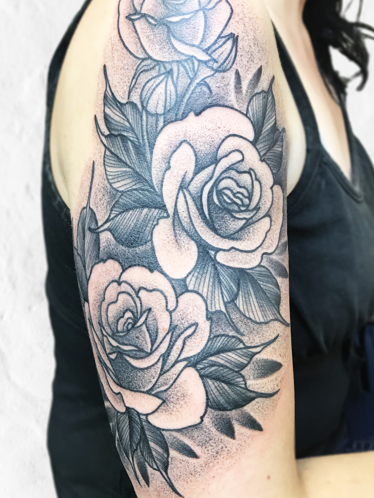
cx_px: 181
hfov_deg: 40.7
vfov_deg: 52.4
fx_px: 504
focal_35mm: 35
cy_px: 213
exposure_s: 1/25
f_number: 1.8
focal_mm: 3.99
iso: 32
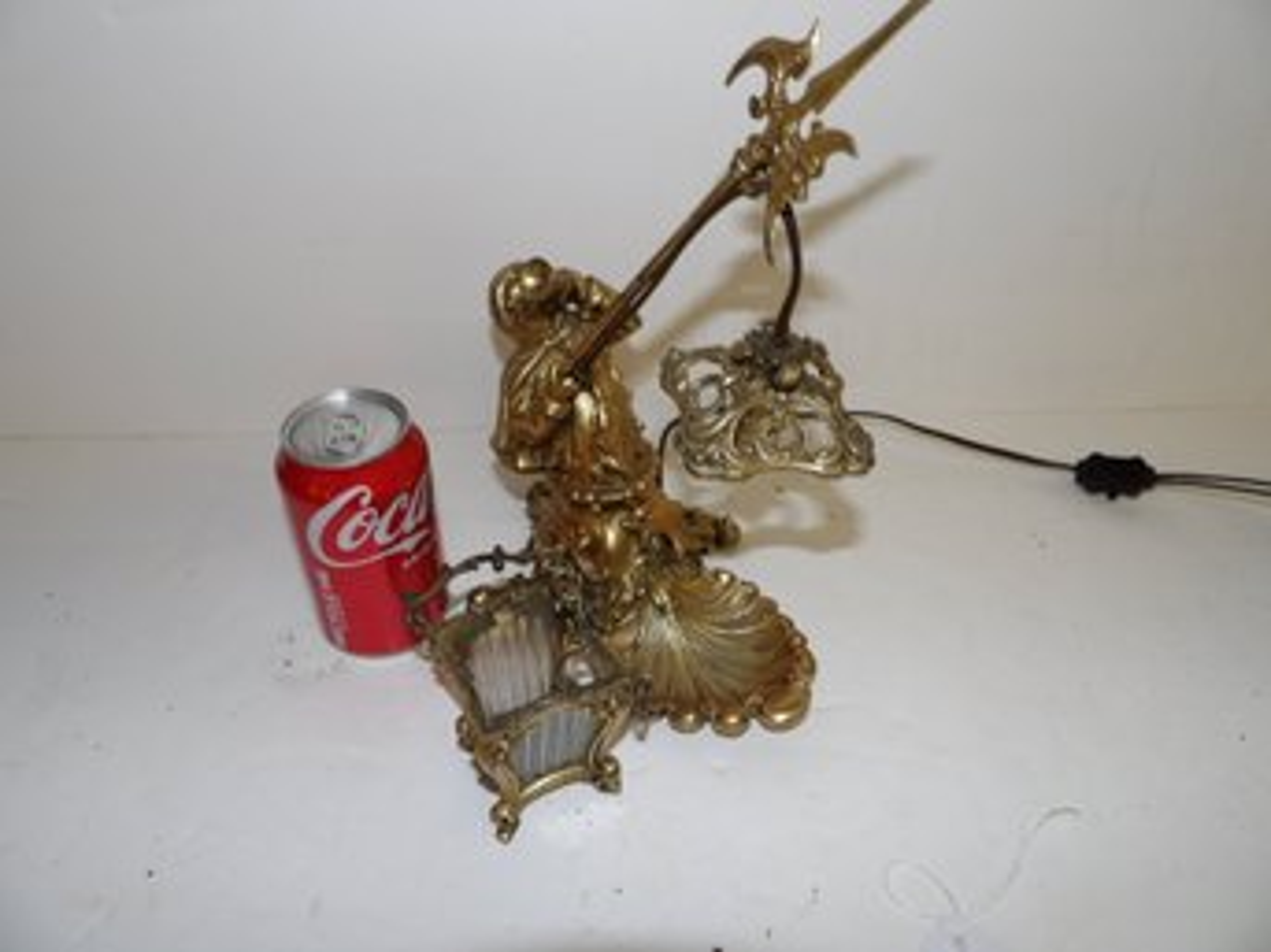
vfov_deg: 56.8
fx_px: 881
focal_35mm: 24
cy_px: 476
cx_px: 636
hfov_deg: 71.6
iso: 125
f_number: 2.8
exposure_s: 1/60
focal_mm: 4.3
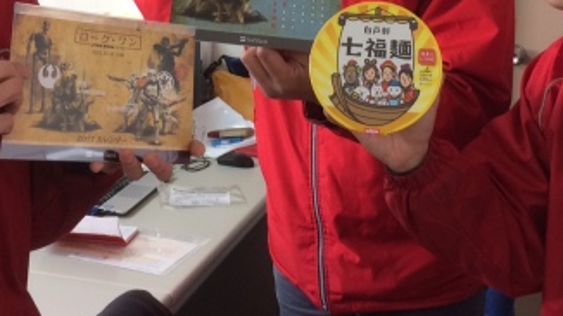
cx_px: 276
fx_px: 925
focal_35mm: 62
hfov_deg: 33.8
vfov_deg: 18.3
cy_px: -67
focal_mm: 4.15
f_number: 2.2
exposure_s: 1/30
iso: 64
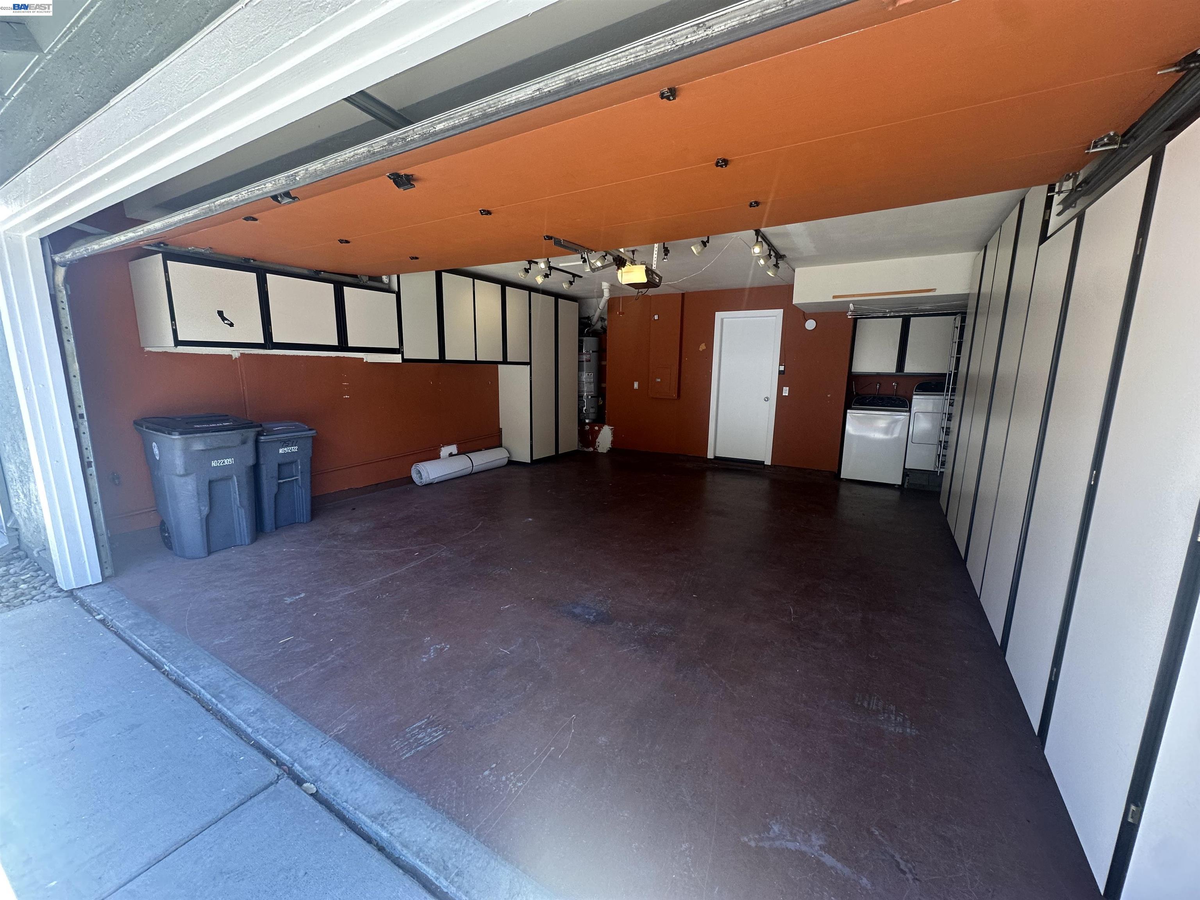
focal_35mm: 14
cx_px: 600
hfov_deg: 102.1
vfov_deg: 85.7
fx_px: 485
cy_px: 450
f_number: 2.2
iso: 125
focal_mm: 2.22
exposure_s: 1/120
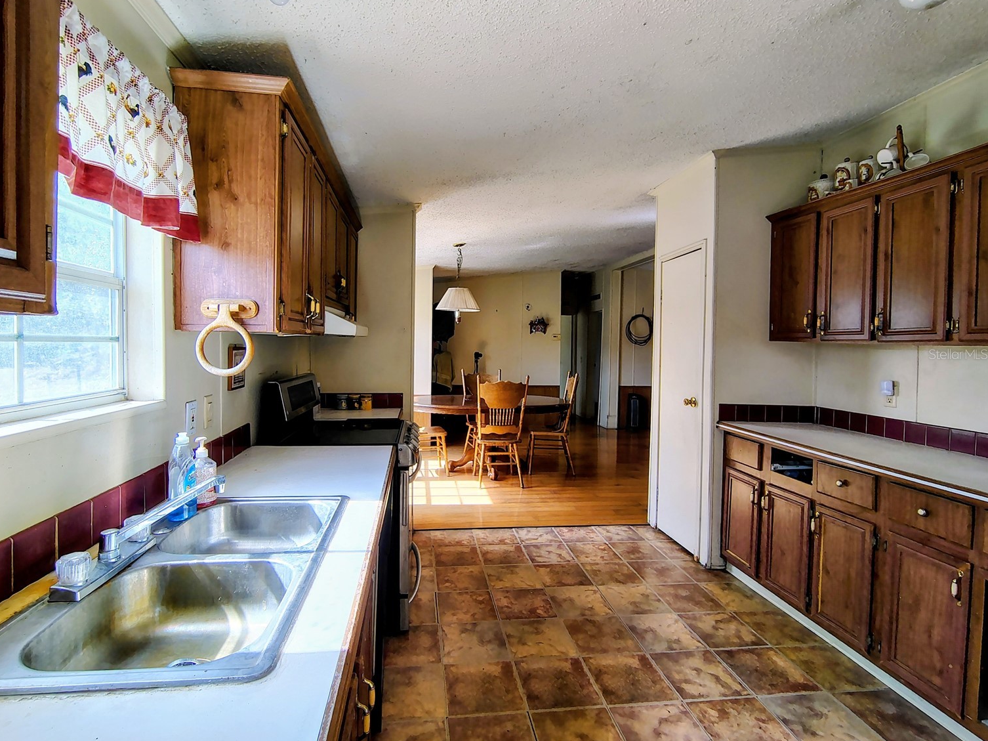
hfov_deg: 90.9
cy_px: 354
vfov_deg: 74.7
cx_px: 466
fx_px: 485
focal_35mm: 17
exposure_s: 1/120
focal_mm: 2.13
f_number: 2.2
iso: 158
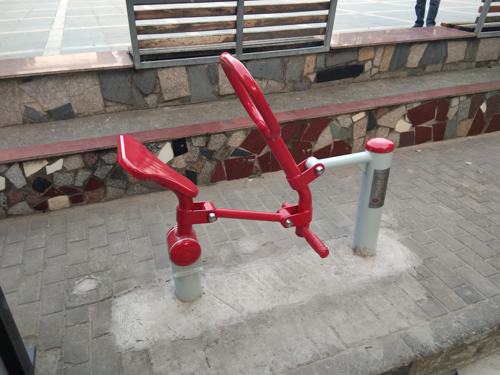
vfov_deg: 45.4
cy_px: 188
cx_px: 250
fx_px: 448
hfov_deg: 58.4
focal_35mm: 31
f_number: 2.2
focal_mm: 3.69
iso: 100
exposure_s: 1/50
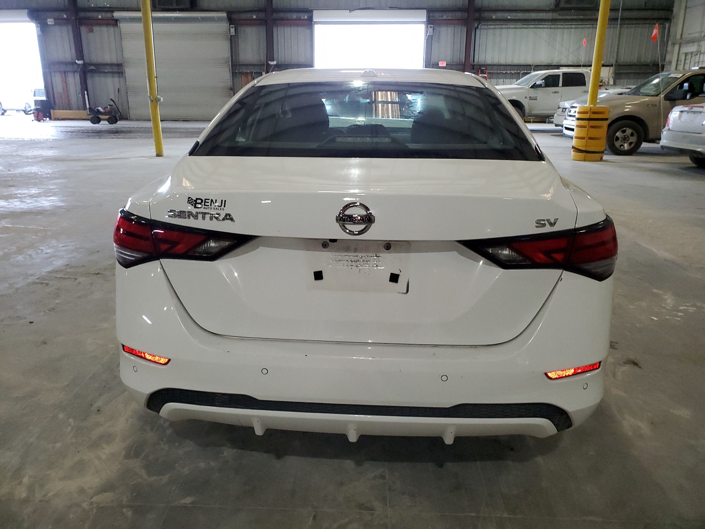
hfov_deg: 67.3
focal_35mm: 26
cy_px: 264
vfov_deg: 53.1
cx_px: 352
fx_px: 530
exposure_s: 1/60.2
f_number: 1.5
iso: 415
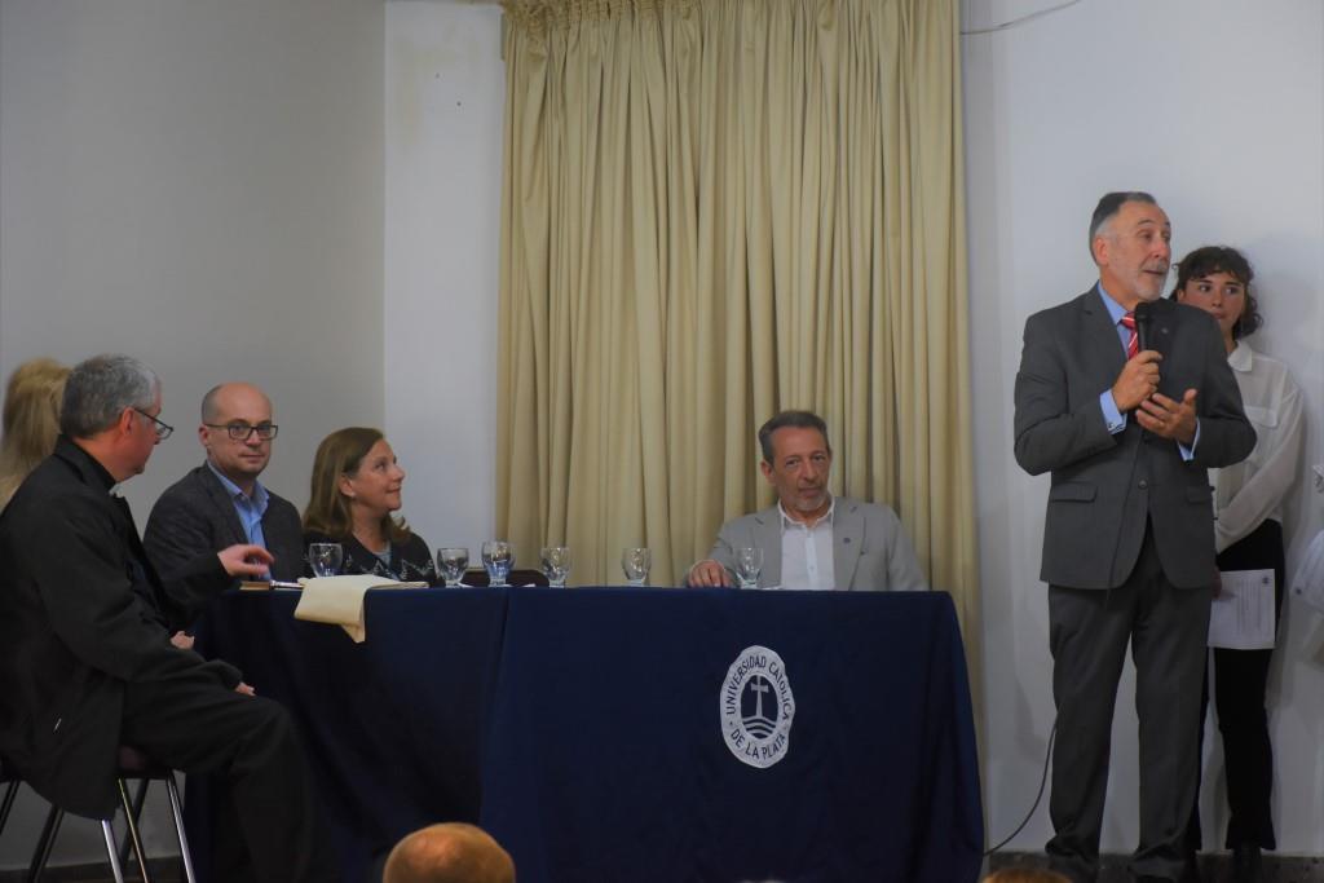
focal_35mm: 120
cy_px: 442
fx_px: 4414
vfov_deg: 11.4
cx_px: 662
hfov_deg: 17.1
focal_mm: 80
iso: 800
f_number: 5.3
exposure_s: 1/50
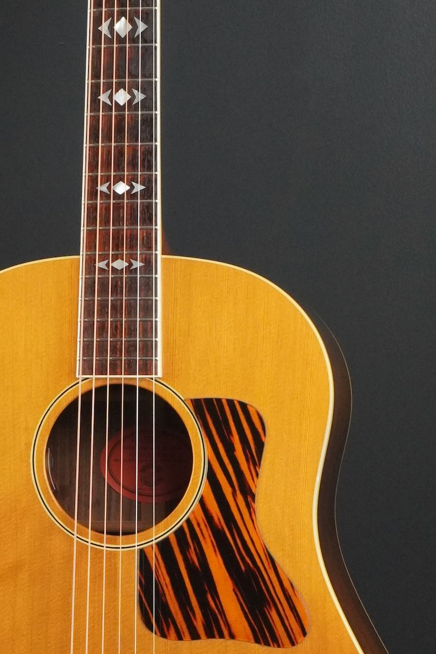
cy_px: 285
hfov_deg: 10.8
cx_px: 132
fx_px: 2311
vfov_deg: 16.1
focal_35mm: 127
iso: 2500
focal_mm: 35
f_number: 11
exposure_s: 1/60
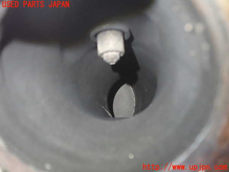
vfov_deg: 46.8
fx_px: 198
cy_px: 86
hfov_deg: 60.0
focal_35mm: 30
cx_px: 114
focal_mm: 5.4
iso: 1000
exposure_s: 1/30
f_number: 2.3
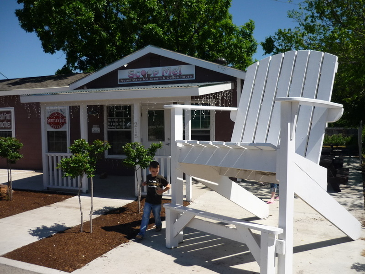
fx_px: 348
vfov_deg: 42.9
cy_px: 137
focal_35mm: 33
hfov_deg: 55.4
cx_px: 182
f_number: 8
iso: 100
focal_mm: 5.5
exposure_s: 1/250
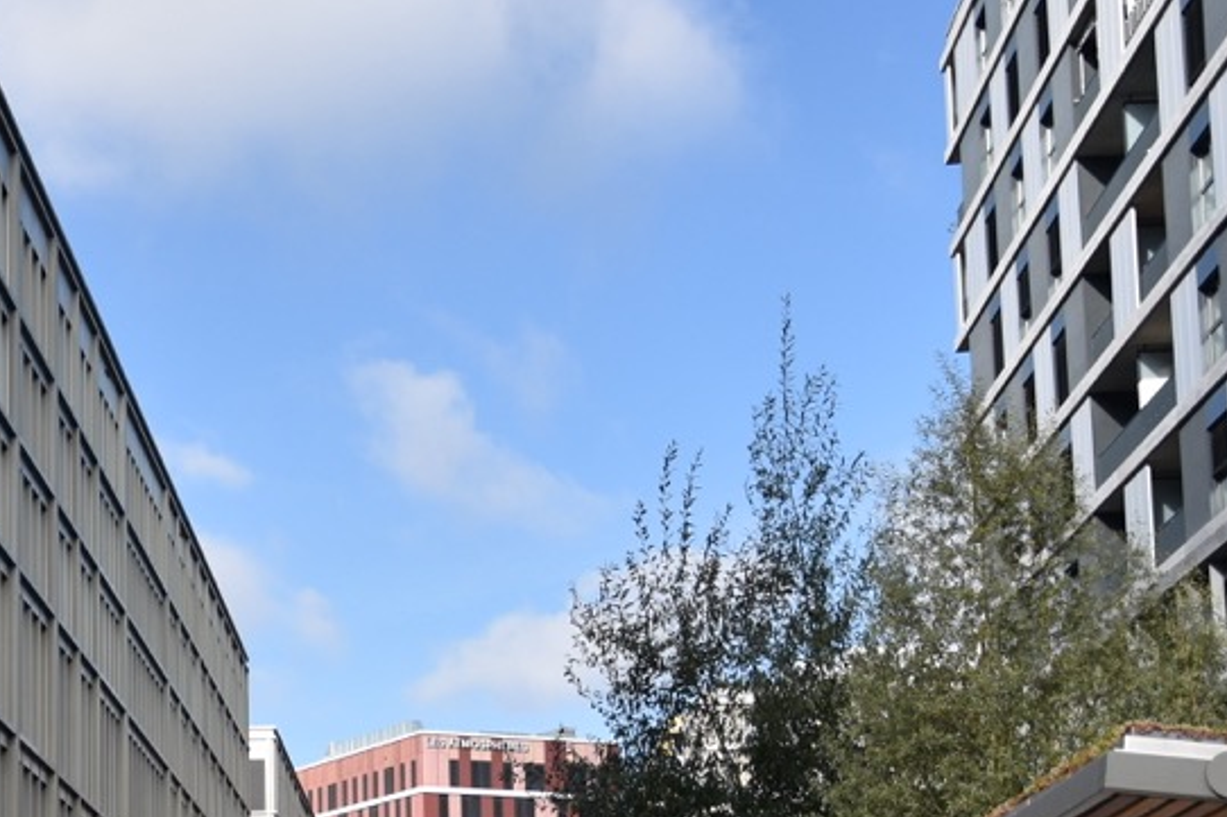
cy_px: 707
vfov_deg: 15.9
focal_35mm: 85
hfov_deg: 23.4
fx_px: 2896
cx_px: 183
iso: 125
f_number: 3.8
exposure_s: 1/250
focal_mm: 24
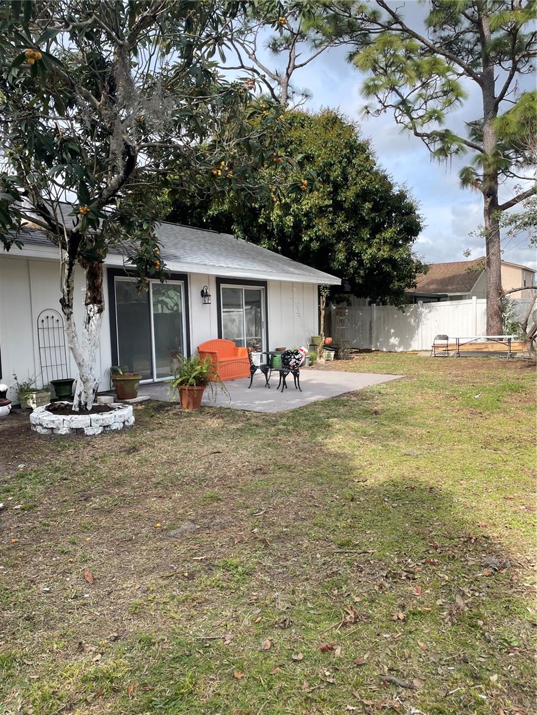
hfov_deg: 53.1
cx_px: 268
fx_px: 538
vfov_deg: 67.3
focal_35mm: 26
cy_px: 358
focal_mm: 4.2
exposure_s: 1/1473
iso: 32
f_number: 1.6
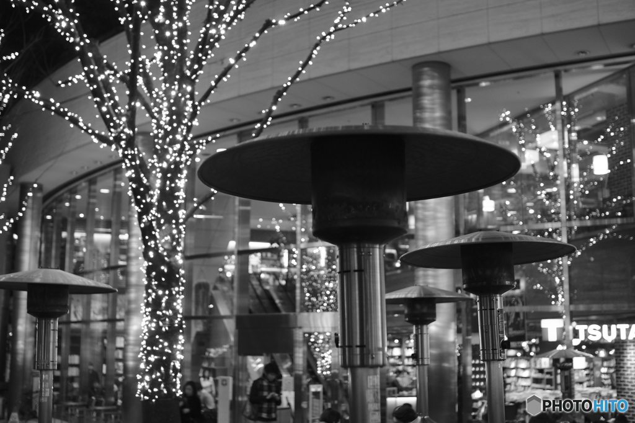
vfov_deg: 29.8
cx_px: 318
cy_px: 212
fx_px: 793
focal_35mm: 45
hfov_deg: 43.6
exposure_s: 1/20
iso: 640
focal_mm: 30
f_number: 2
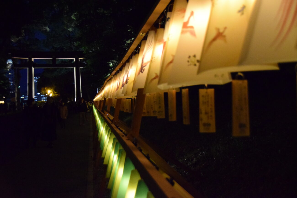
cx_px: 148
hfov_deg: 30.5
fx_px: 545
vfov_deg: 20.6
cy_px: 99
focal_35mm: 66
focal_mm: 44
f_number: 4.5
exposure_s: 1/60
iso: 6400
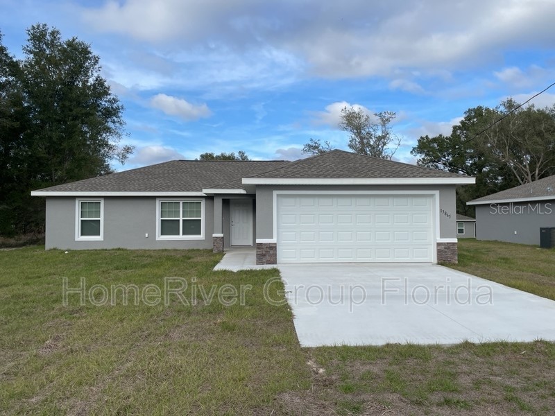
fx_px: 417
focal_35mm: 26
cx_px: 278
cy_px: 208
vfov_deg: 53.1
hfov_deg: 67.3
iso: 32
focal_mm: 4.2
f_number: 1.6
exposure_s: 1/3300
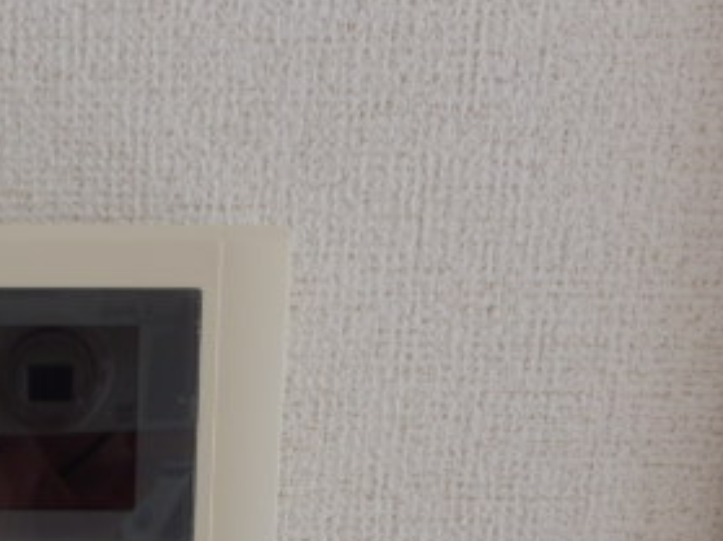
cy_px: 619
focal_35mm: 55
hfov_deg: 32.6
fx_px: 1148
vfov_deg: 24.5
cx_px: 29
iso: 125
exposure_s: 1/30
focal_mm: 4.2
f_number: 3
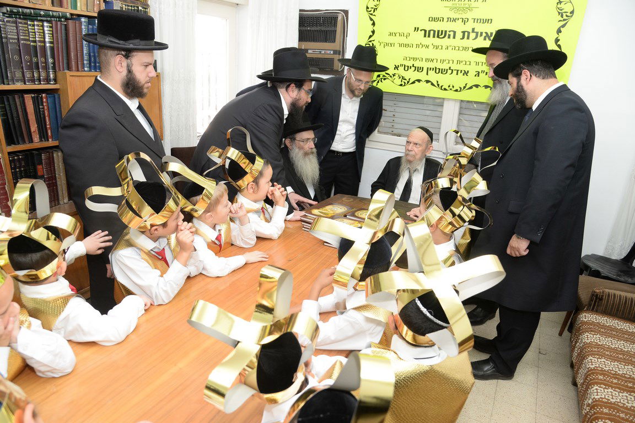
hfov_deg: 73.7
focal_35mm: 24
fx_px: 423
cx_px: 318
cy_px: 212
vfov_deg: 53.1
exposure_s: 1/80
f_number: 5.6
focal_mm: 24
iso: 1250
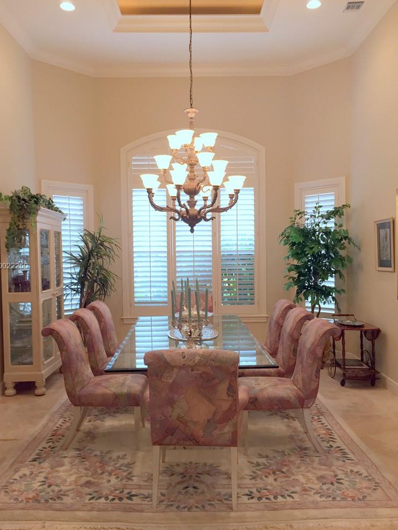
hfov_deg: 46.8
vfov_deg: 60.0
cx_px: 194
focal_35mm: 30
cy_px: 267
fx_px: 460
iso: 50
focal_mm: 4.15
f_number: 2.2
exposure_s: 1/30
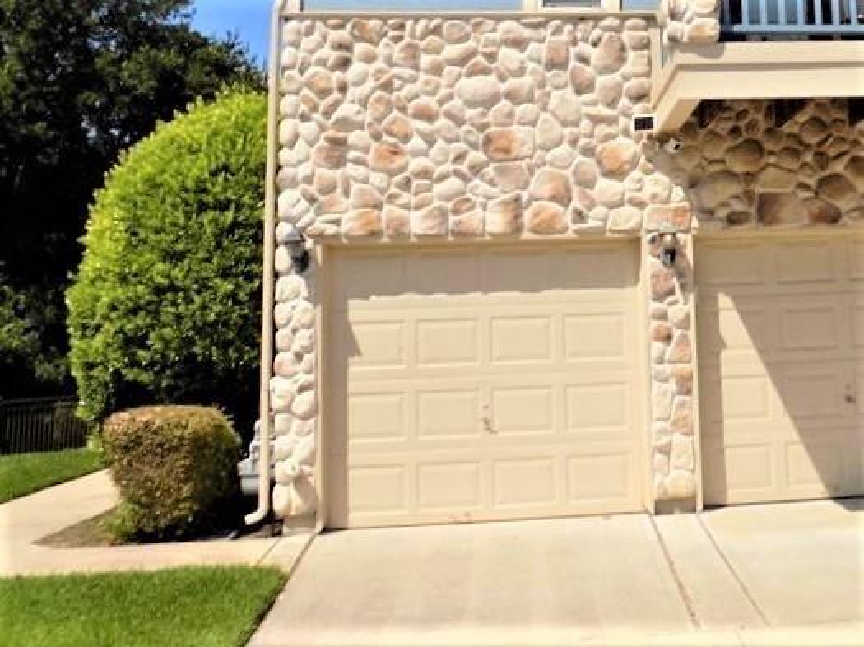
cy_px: 324
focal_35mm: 23
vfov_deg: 58.8
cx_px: 432
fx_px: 574
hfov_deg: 74.0
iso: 80
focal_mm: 4
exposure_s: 1/160
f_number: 9.9
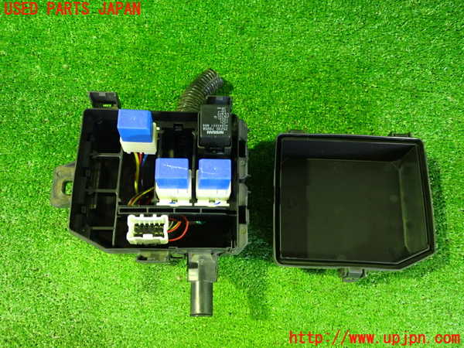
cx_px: 232
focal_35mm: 30
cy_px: 174
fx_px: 402
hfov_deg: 60.0
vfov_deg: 46.8
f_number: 2.3
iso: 800
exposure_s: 1/20
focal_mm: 5.4
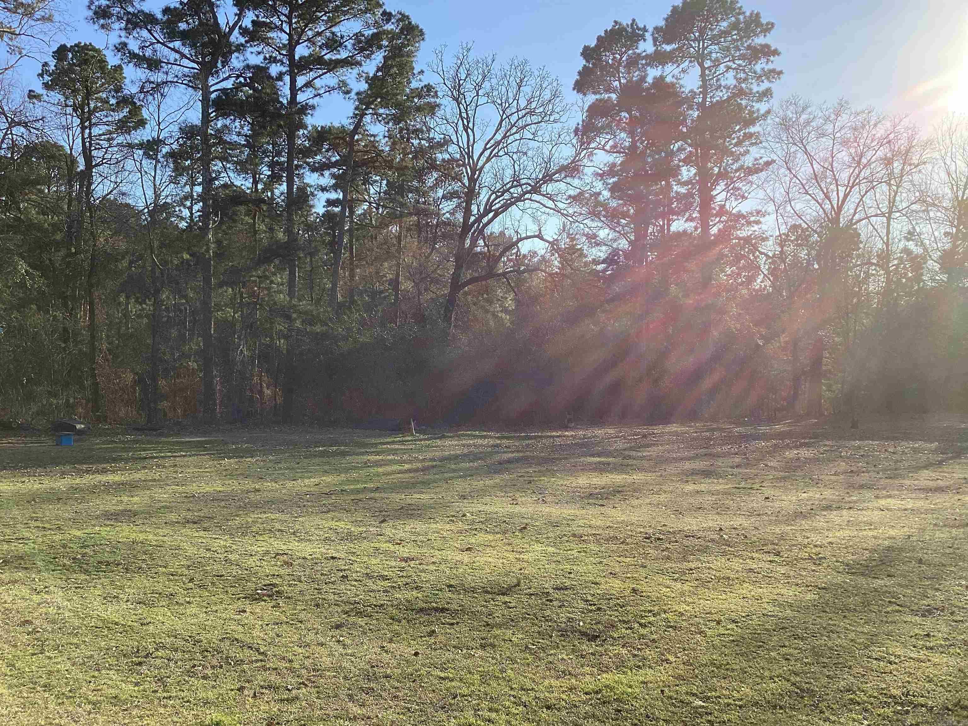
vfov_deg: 45.4
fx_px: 867
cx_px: 484
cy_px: 363
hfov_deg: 58.4
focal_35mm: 31
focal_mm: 3.3
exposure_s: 1/849
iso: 25
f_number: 2.4
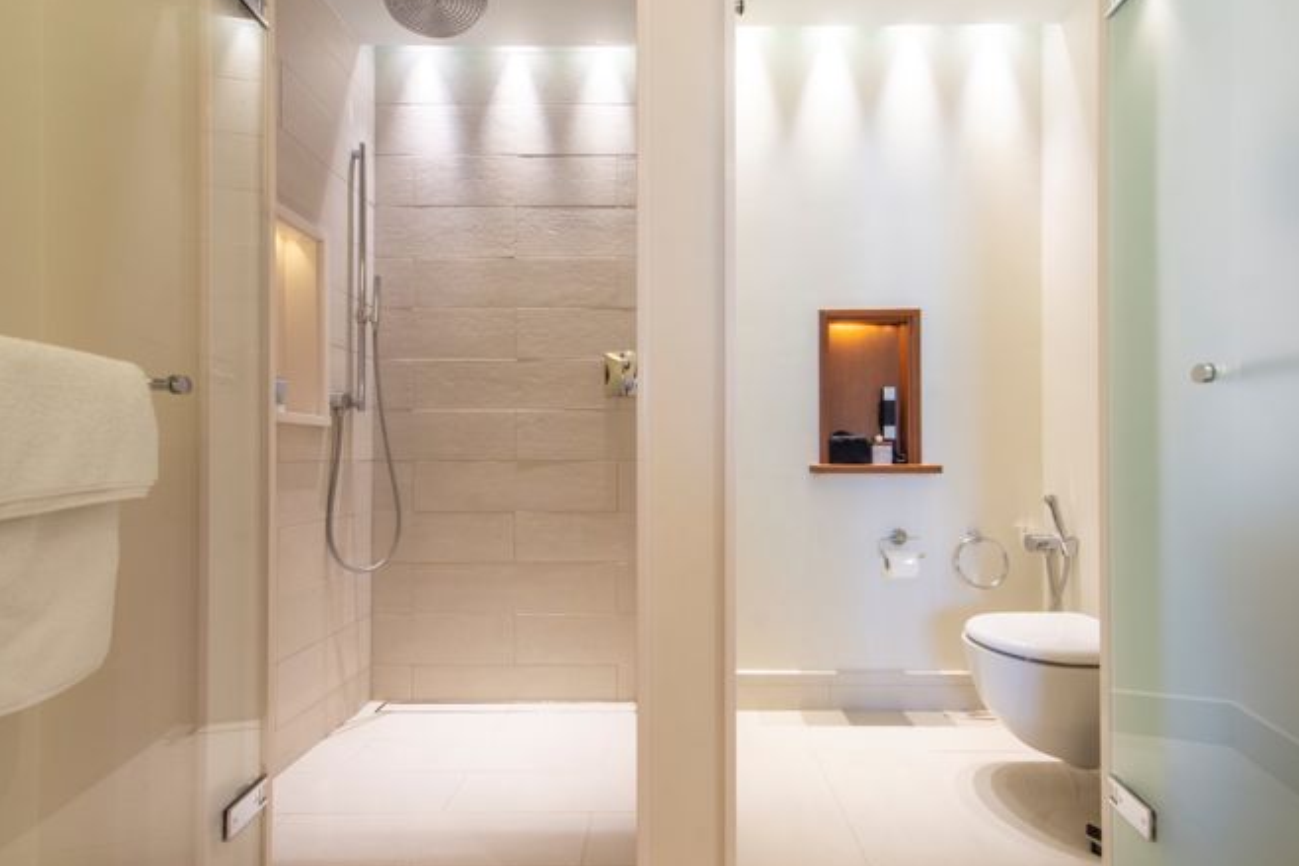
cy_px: 454
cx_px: 676
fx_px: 541
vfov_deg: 77.3
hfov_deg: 100.3
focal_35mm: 15
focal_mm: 14
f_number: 11
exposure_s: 6
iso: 50
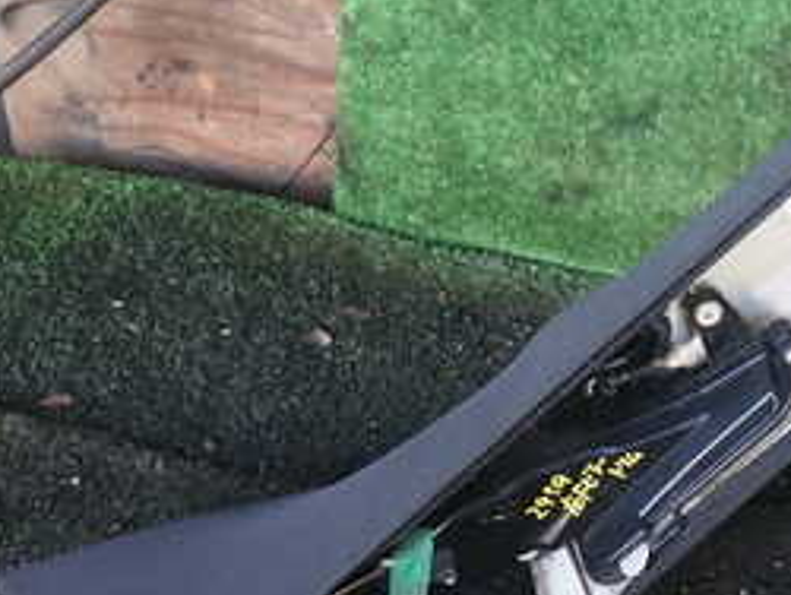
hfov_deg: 25.4
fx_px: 1647
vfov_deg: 20.2
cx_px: 829
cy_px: 92
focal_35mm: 72
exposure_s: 1/40
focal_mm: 5.4
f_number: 2.3
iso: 200
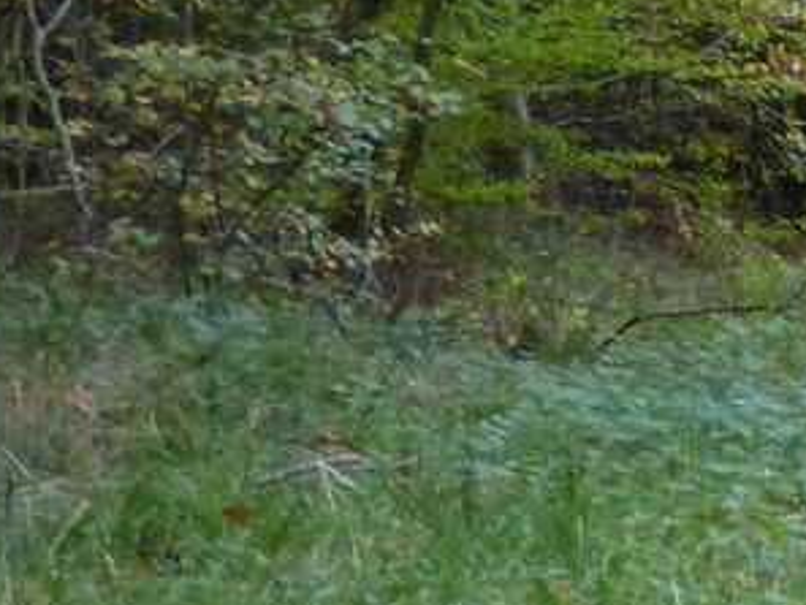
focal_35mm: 522
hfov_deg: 3.8
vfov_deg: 2.9
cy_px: 277
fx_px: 12159
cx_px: 1482
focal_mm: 21.8
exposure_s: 1/60
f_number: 2.8
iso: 320
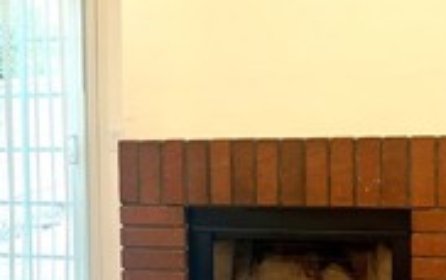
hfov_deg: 19.6
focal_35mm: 97
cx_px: -145
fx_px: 1180
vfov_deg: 13.5
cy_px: 177
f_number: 1.5
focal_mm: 5.7
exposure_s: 1/120
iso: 125
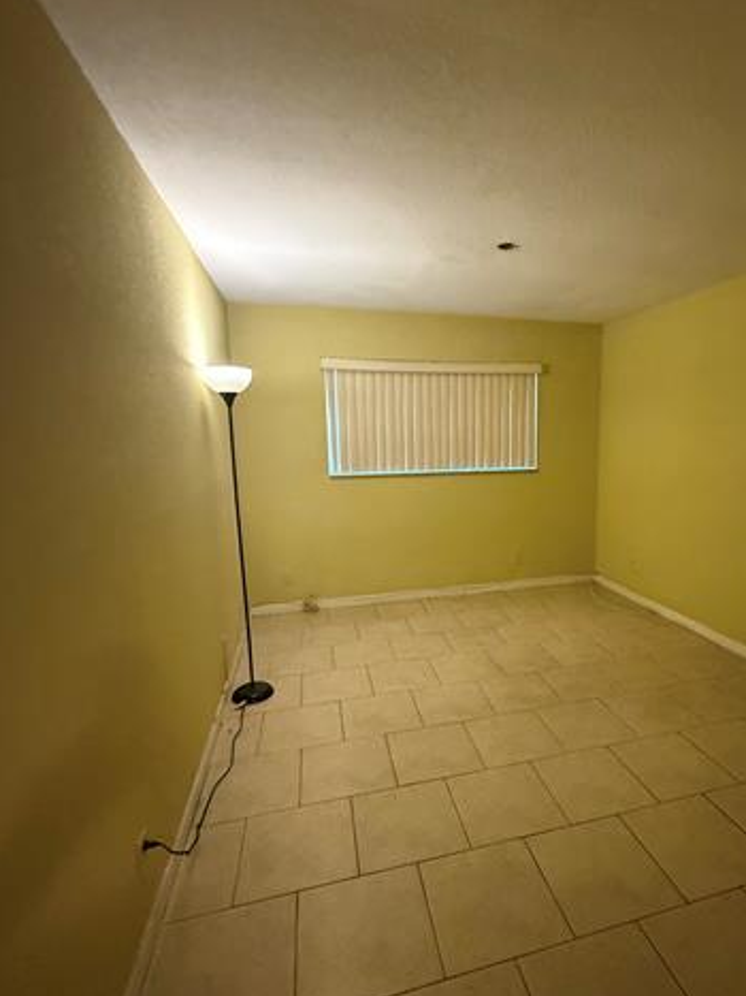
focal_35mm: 18
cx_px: 458
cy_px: 518
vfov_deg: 87.7
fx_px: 517
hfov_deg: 70.6
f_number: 2.2
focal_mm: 2.22
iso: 800
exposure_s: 1/60
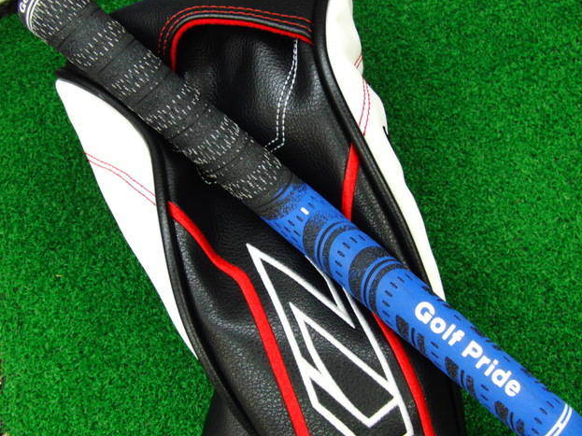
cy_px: 220
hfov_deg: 49.0
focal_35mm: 38
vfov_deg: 37.7
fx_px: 639
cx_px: 291
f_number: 3.6
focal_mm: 6.42
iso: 400
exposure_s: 1/50
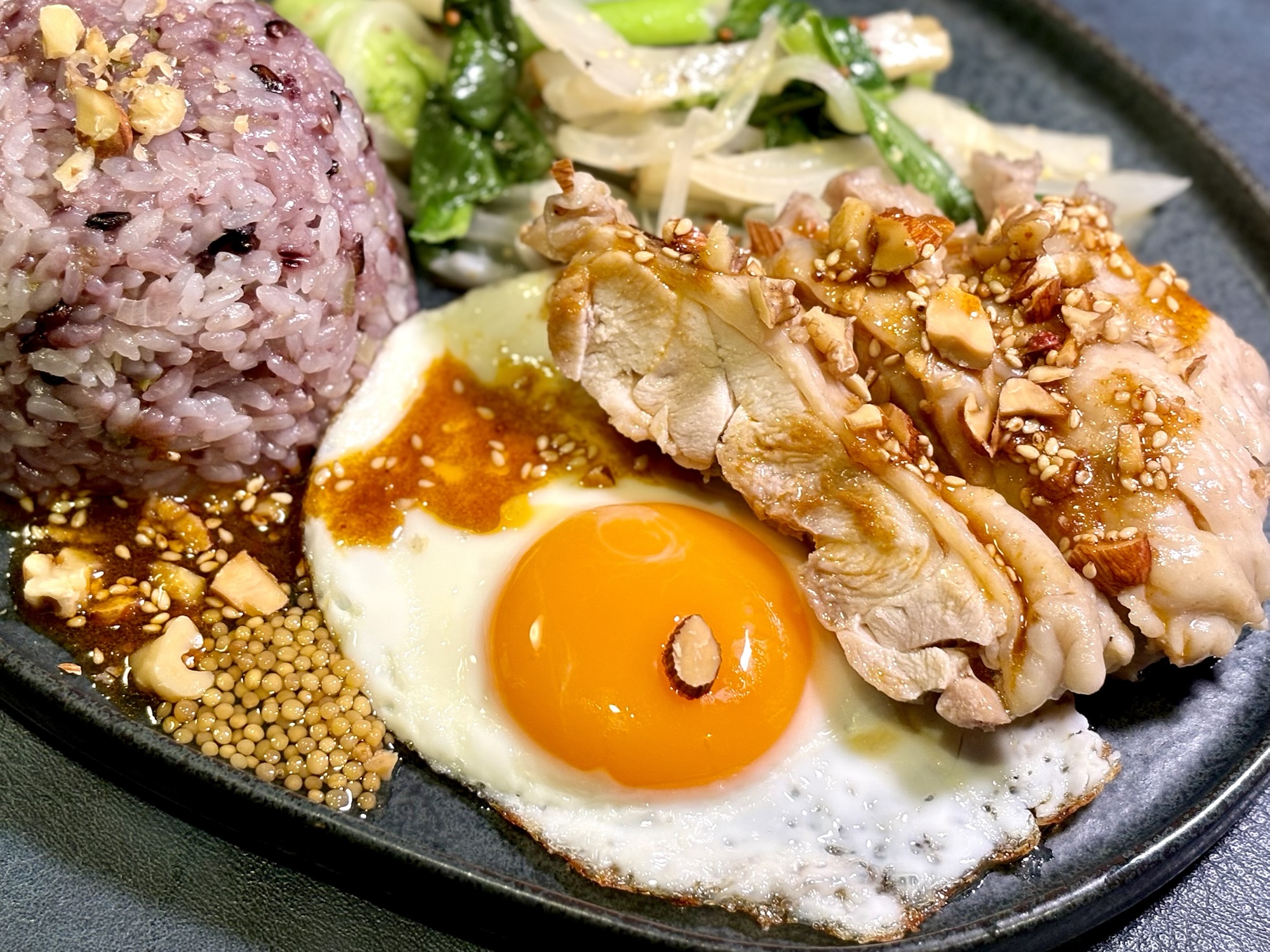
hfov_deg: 36.8
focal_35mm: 52
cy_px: 476
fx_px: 1908
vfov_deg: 28.0
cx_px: 635
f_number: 1.6
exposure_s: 1/60
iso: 50
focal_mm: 5.96
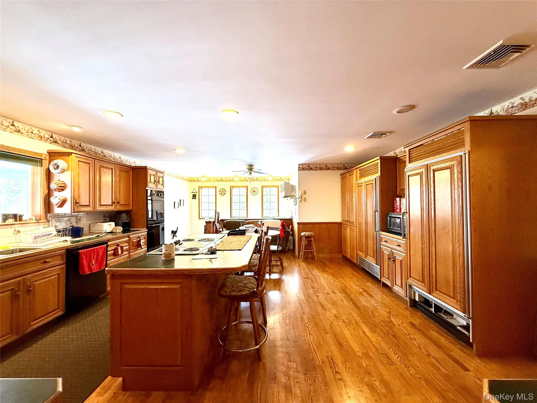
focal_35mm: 14
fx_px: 217
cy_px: 202
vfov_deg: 85.7
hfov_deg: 102.1
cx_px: 268
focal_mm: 2.22
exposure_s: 1/60
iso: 250
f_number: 2.2
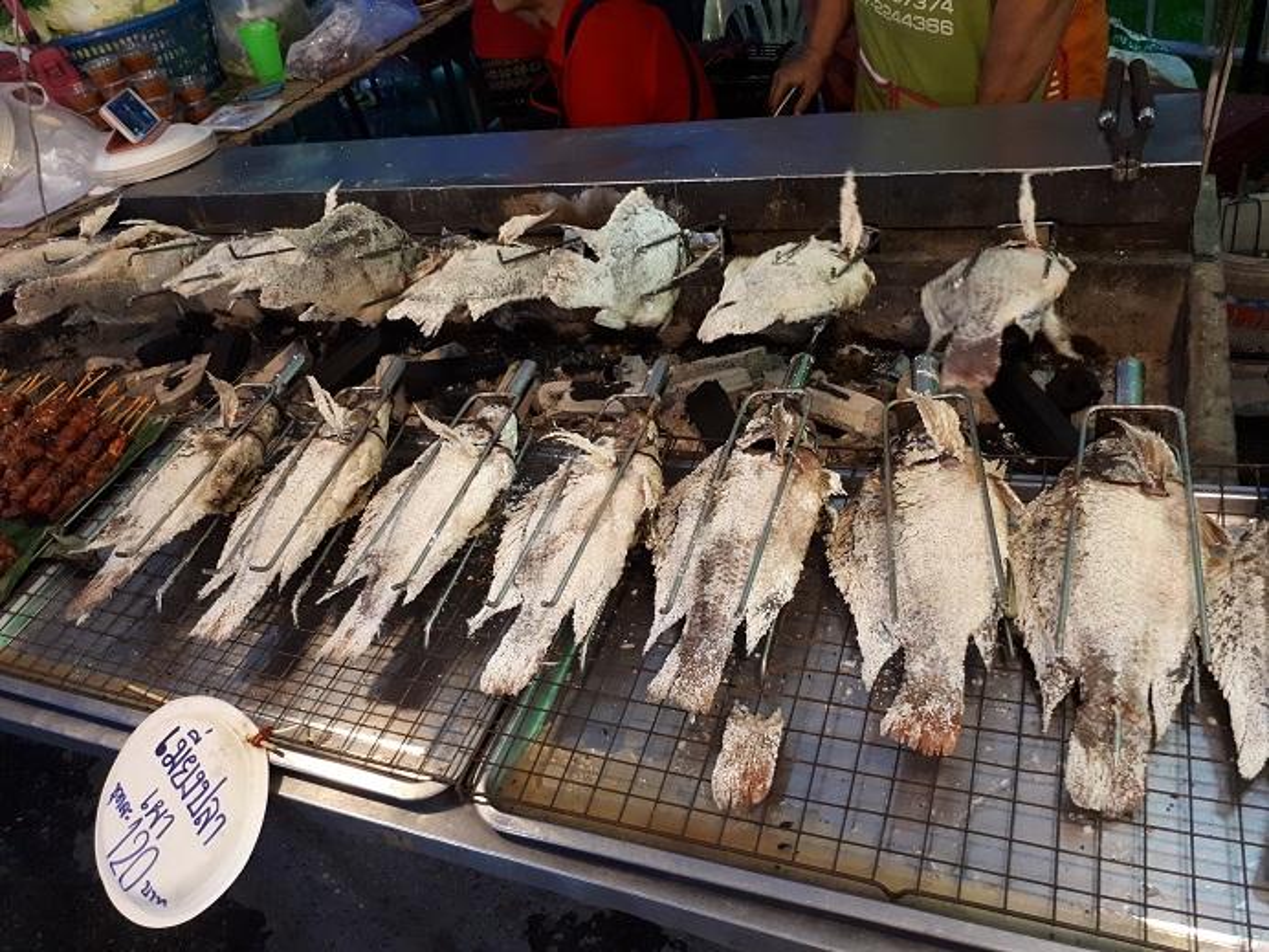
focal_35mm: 27
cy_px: 476
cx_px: 634
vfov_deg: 51.4
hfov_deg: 65.3
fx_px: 990
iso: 160
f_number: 1.9
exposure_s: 1/33
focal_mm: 3.6
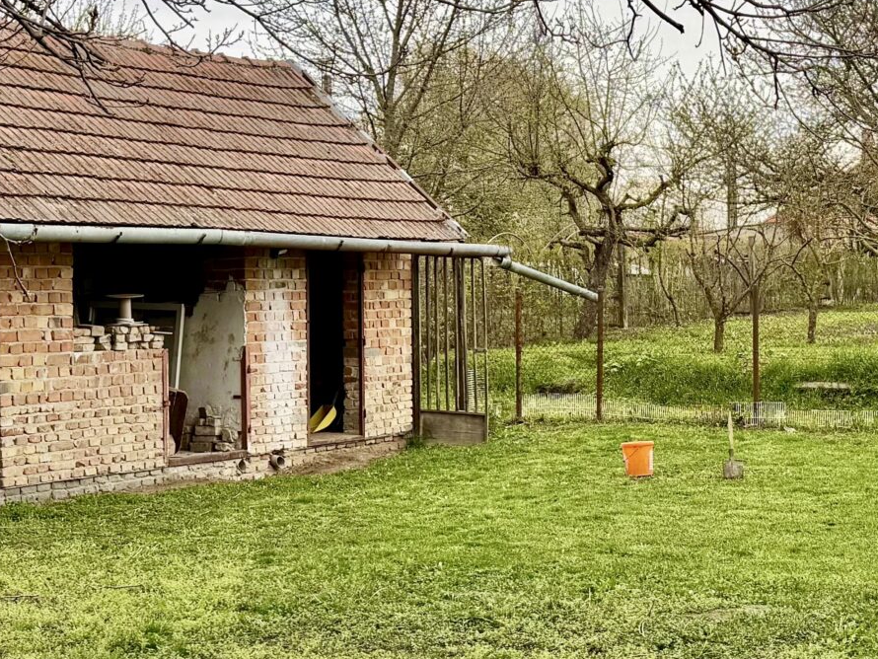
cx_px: 670
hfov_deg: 27.7
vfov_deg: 21.3
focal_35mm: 69
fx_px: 1751
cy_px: 348
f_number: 1.78
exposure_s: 1/1192
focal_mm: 6.76
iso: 80
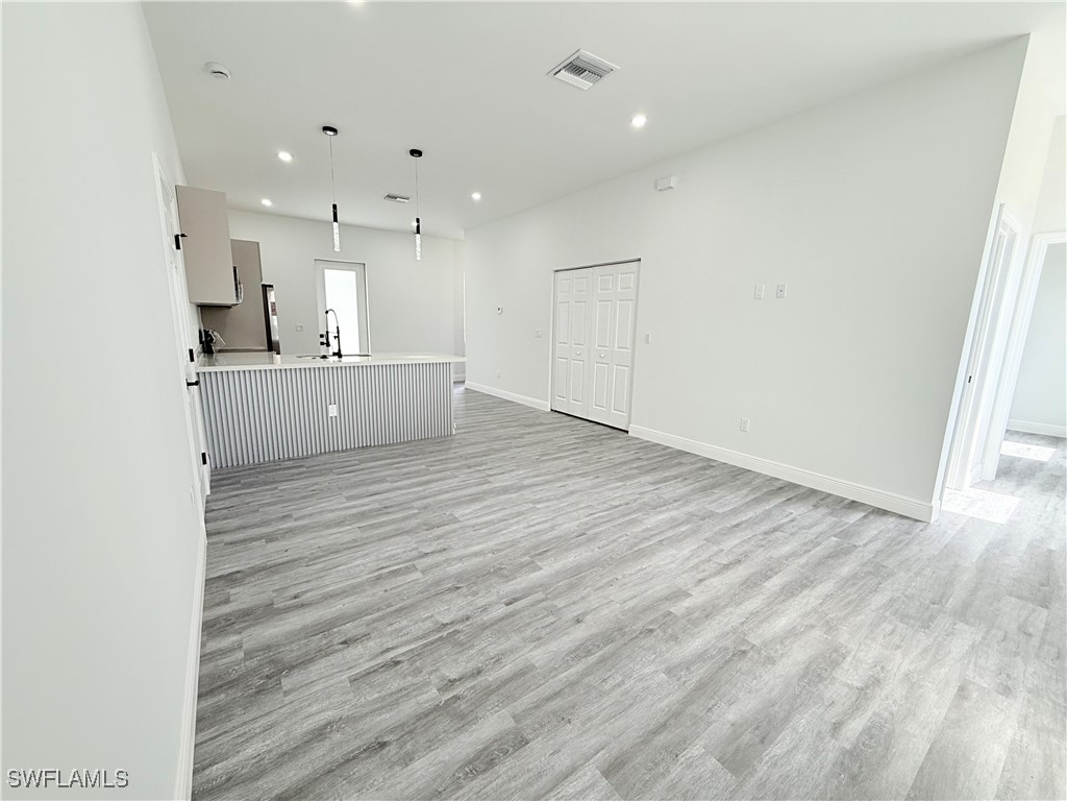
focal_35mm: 14
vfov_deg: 85.7
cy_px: 400
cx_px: 534
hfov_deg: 102.1
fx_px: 432
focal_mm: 2.22
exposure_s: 1/120
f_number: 2.2
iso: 100
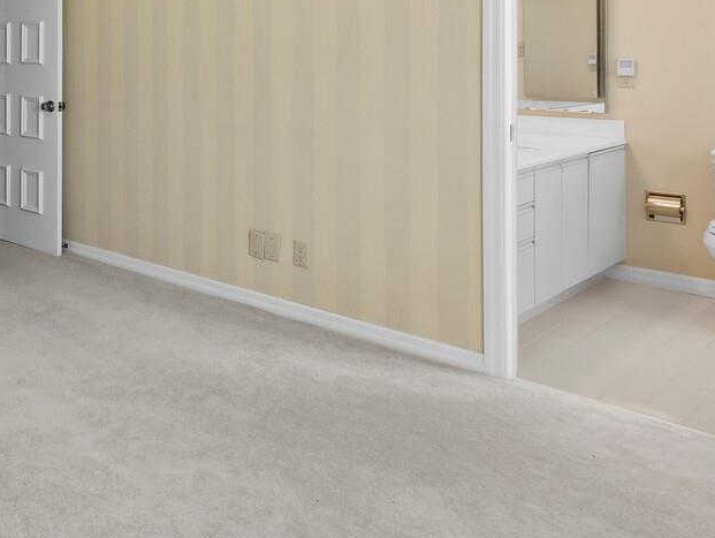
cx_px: -31
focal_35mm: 36
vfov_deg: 36.7
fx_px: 744
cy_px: 36
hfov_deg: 42.7
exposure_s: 1/4
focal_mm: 7
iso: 320
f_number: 13
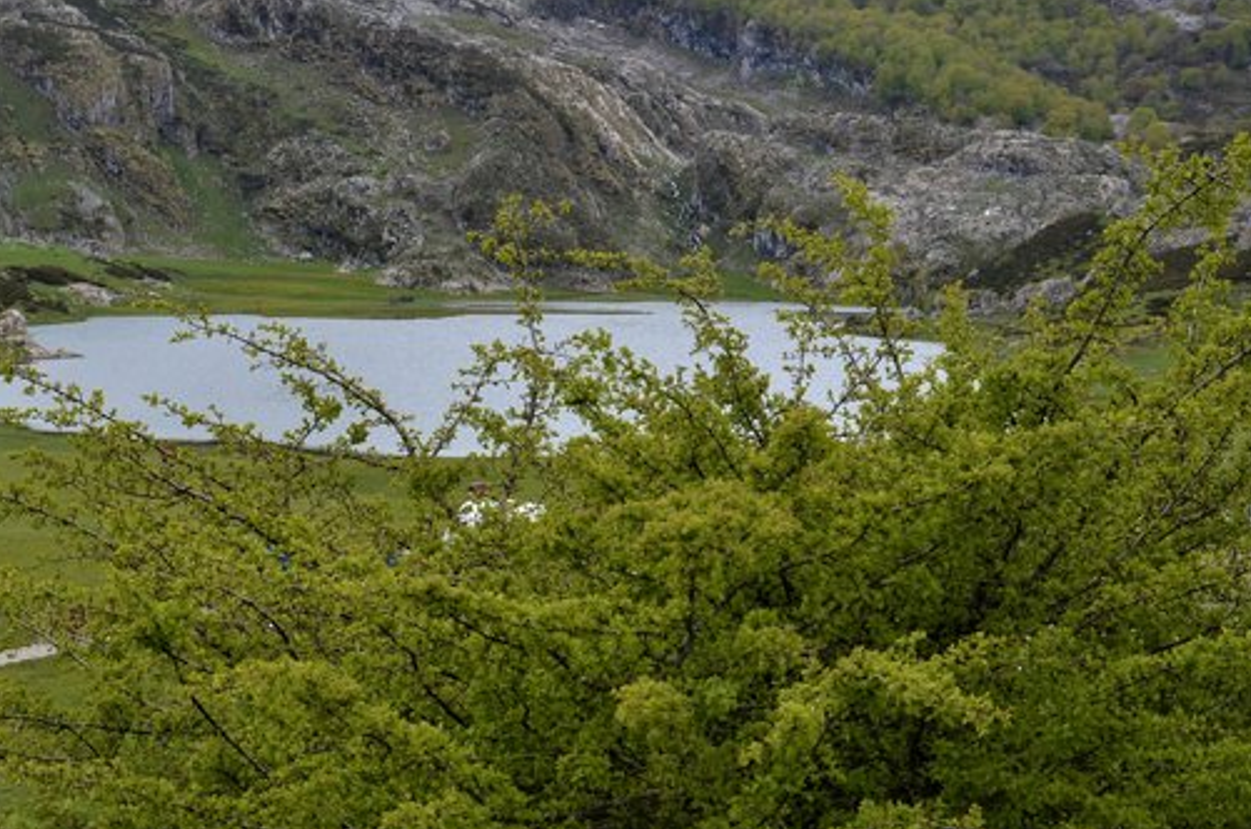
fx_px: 2906
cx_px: 507
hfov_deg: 24.3
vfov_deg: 16.2
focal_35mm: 84
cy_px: 330
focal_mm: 35
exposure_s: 1/1600
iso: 400
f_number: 6.3
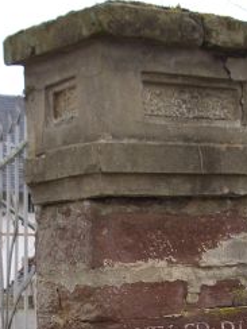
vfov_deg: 18.6
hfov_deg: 14.6
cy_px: 375
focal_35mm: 101
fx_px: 961
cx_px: 135
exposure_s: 1/160
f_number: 2.8
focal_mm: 6.8
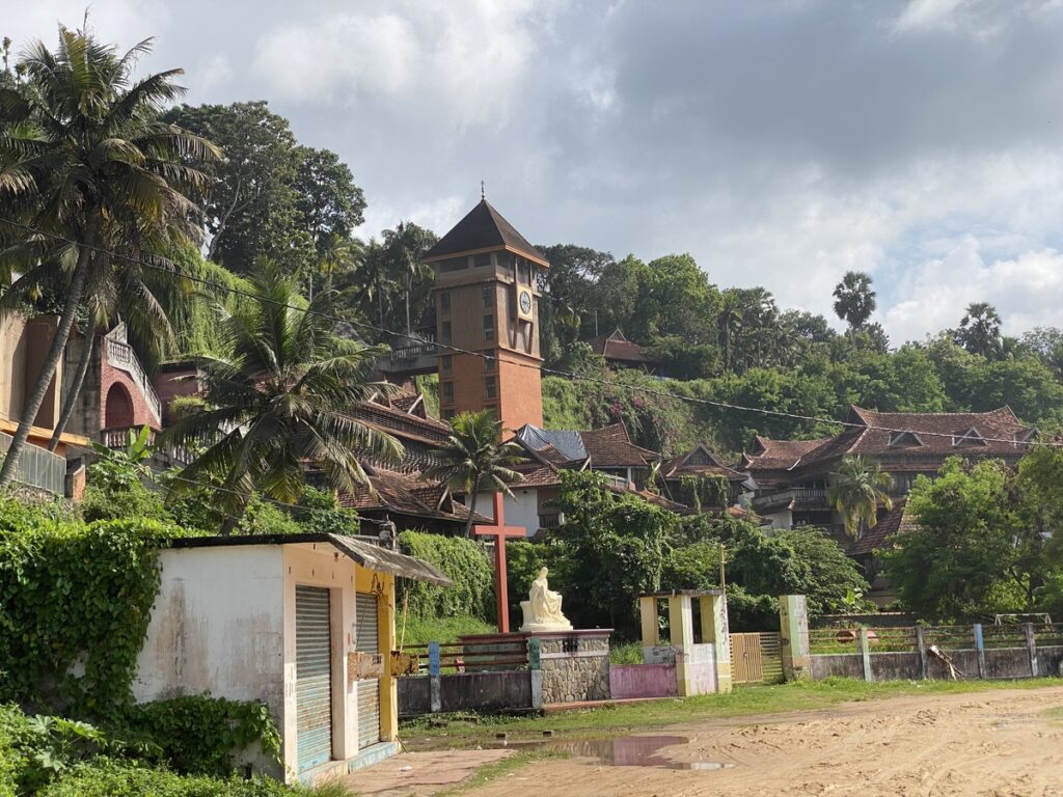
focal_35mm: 52
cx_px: 532
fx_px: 1597
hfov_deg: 36.8
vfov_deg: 28.0
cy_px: 398
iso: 20
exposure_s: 1/2817
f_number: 2
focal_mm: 6
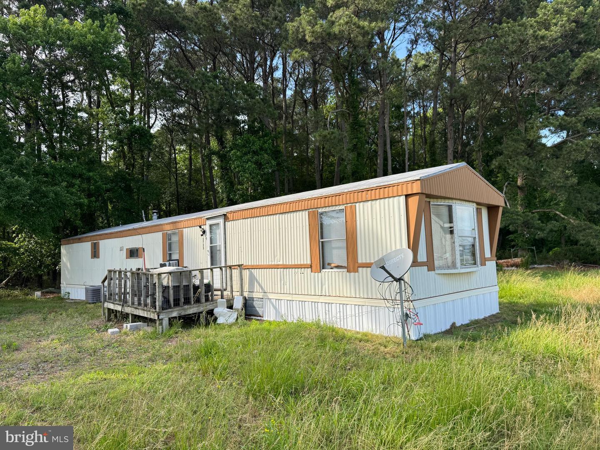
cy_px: 225
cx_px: 300
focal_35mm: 24
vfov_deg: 56.8
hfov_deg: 71.6
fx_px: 416
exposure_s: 1/1339
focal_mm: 6.76
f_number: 1.78
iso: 80
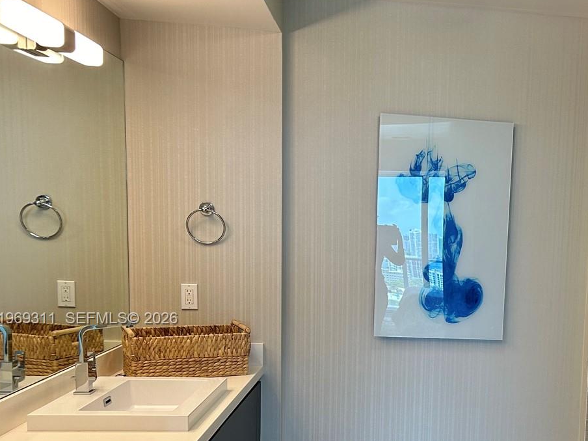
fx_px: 781
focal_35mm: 46
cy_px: 319
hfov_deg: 39.1
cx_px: 496
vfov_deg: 31.1
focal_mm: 5.7
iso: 100
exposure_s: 1/120
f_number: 1.5
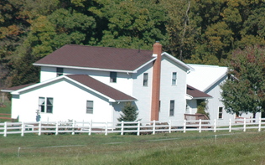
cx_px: 175
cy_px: 142
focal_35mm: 619
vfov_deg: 2.1
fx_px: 4467
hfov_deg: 3.4
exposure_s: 1/800
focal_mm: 200
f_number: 7.1
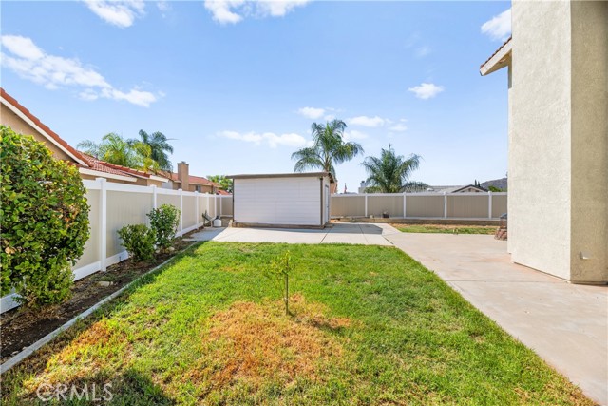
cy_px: 203
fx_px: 236
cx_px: 304
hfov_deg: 104.2
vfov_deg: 81.2
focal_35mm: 14
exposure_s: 1/800
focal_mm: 14
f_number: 8
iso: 100
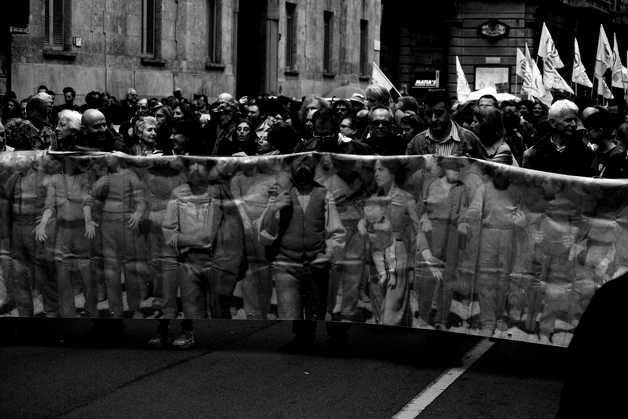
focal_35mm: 75
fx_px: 1308
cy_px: 210
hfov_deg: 27.0
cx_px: 314
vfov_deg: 18.2
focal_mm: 50
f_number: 6.4
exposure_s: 1/900
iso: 800
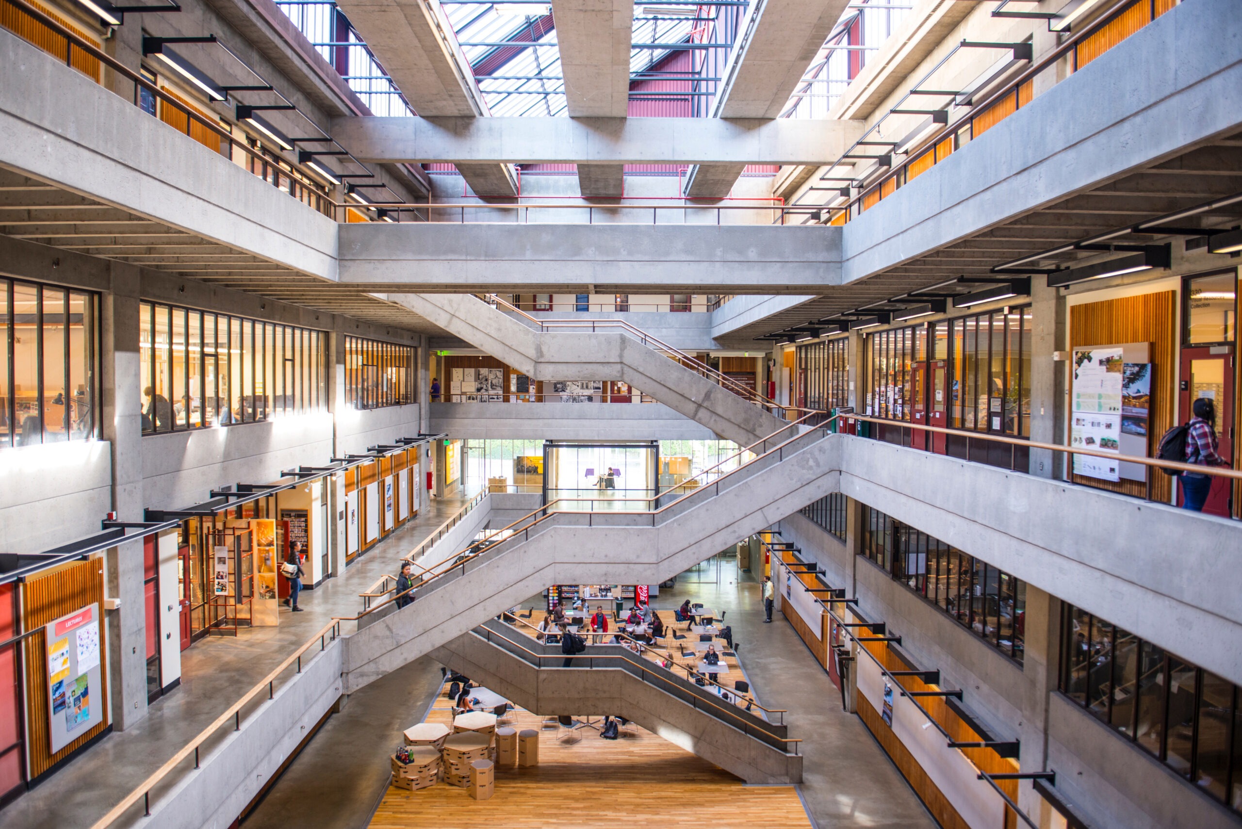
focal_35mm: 24
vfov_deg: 53.2
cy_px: 414
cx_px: 621
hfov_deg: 73.7
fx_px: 828
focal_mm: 24
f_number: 2.8
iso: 400
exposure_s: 1/50
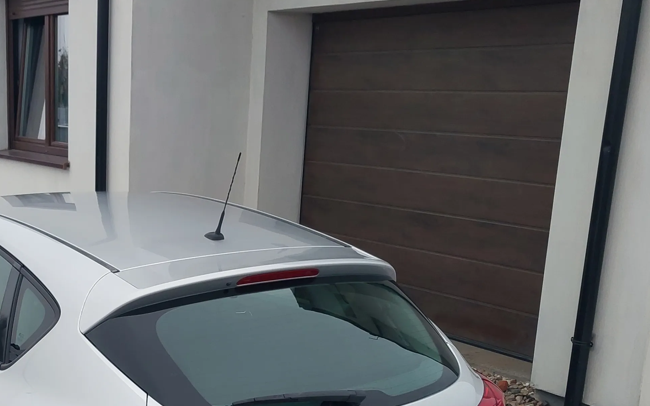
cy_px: 382
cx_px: 136
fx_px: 1116
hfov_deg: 31.7
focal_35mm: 63
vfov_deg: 20.1
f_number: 1.8
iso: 32
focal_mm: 4.6
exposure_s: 1/100
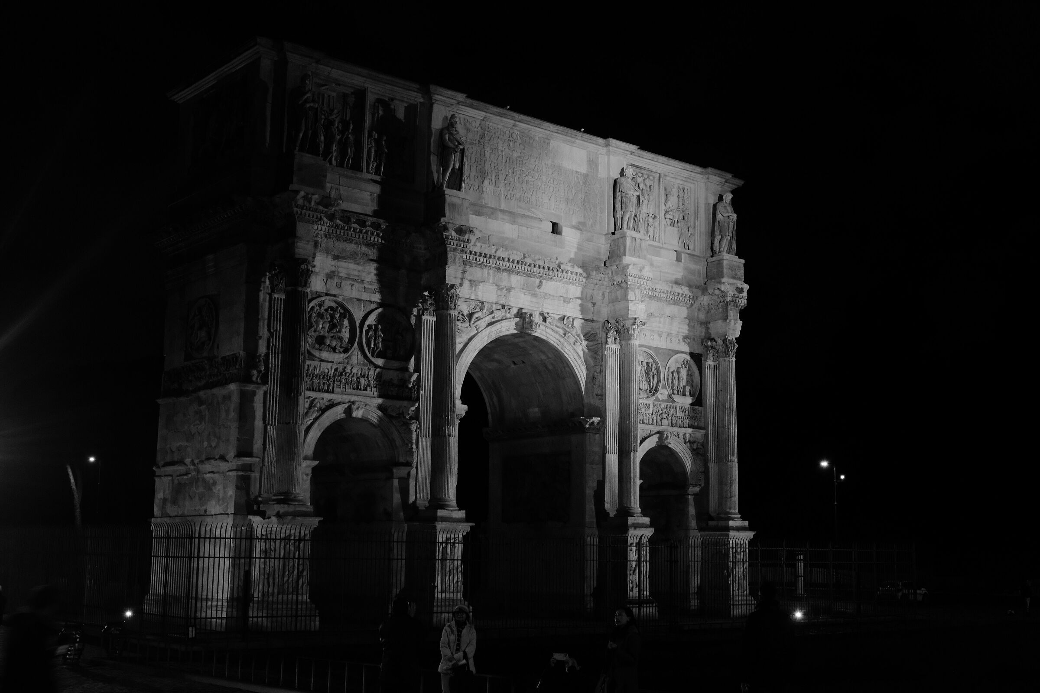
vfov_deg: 32.6
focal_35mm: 41
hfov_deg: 47.4
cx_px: 520
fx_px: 1184
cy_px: 346
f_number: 8
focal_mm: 27
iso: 3200
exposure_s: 1/12
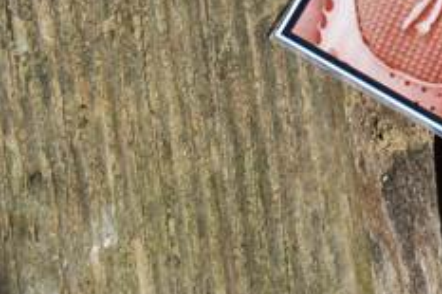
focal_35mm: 343
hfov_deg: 5.8
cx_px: 969
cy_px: -242
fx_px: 4208
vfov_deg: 4.0
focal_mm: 52
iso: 200
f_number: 11
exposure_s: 1/500
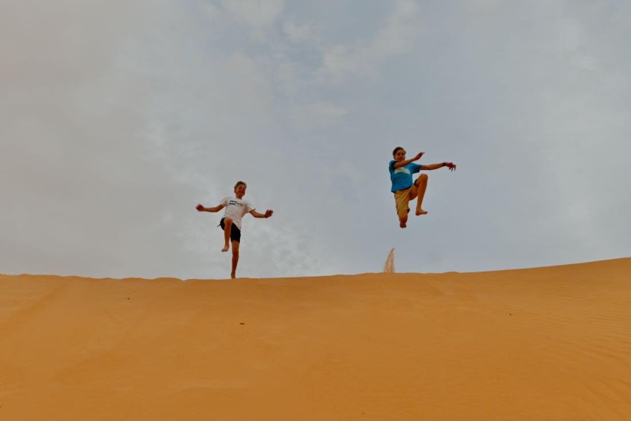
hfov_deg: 53.1
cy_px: 210
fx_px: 631
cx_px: 316
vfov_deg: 36.9
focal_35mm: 36
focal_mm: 24
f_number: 5.6
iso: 200
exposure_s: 1/250
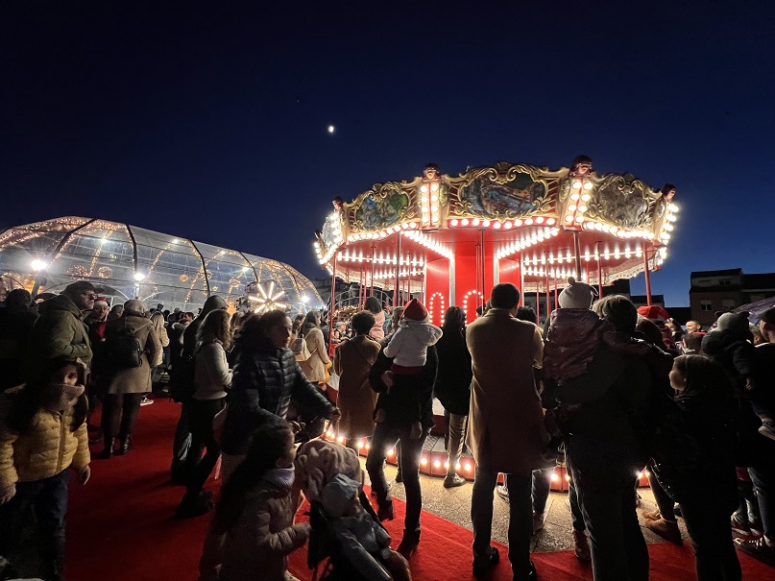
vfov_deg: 89.9
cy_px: 290
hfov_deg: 106.2
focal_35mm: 13
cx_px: 388
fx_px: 291
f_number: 1.8
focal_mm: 1.57
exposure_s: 1/50
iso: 500
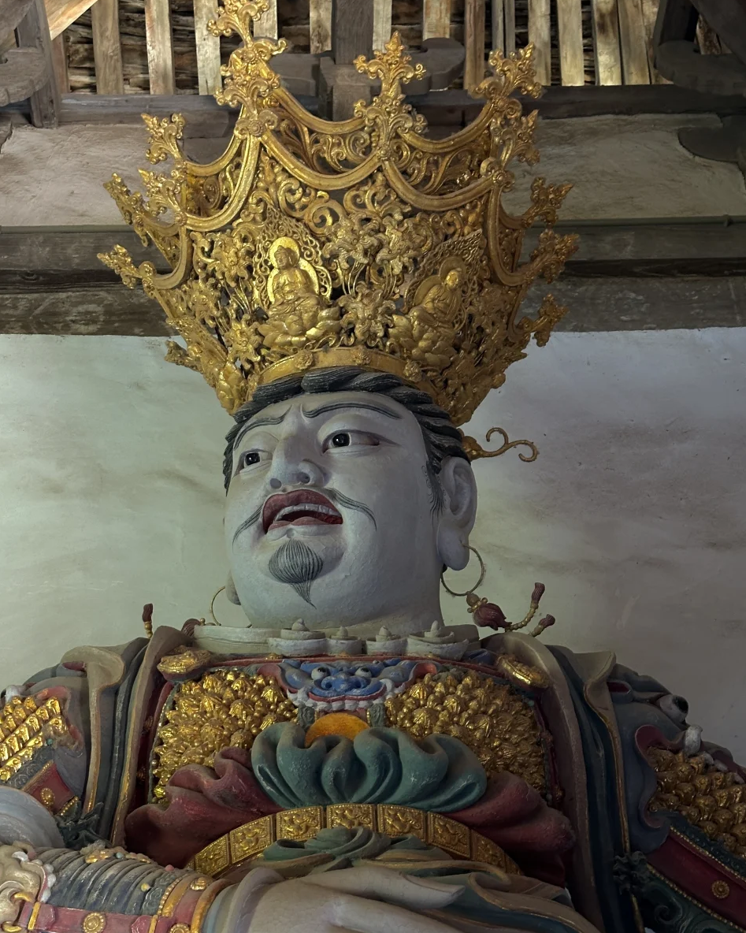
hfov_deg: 26.7
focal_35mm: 57
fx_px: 1573
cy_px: 518
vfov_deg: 33.0
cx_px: 329
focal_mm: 6.86
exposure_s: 1/48
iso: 250
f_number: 1.78
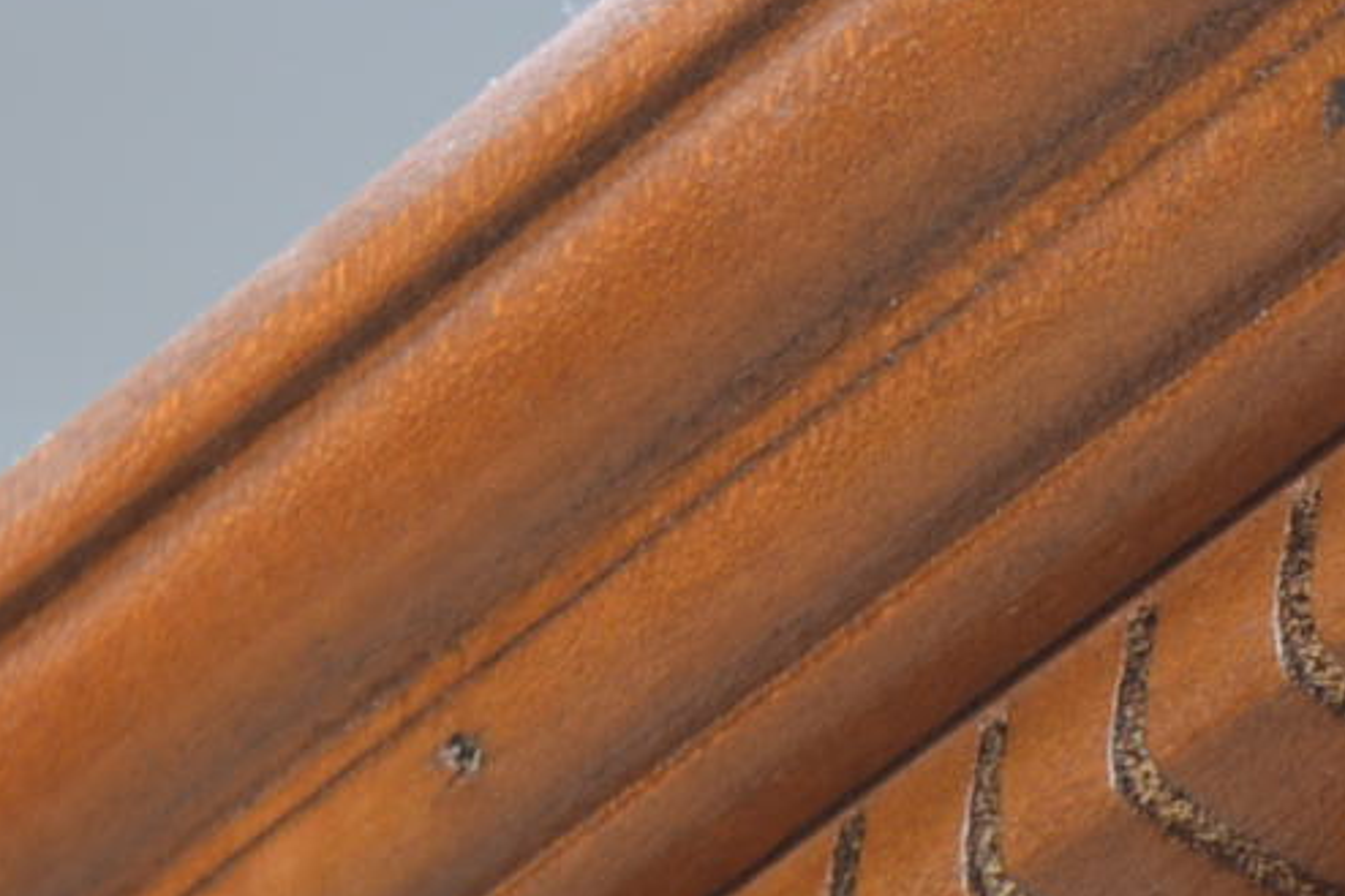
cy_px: 1228
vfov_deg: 2.7
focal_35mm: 502
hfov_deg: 4.0
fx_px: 18750
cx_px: 3371
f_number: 9
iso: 100
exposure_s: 1/160
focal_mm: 55
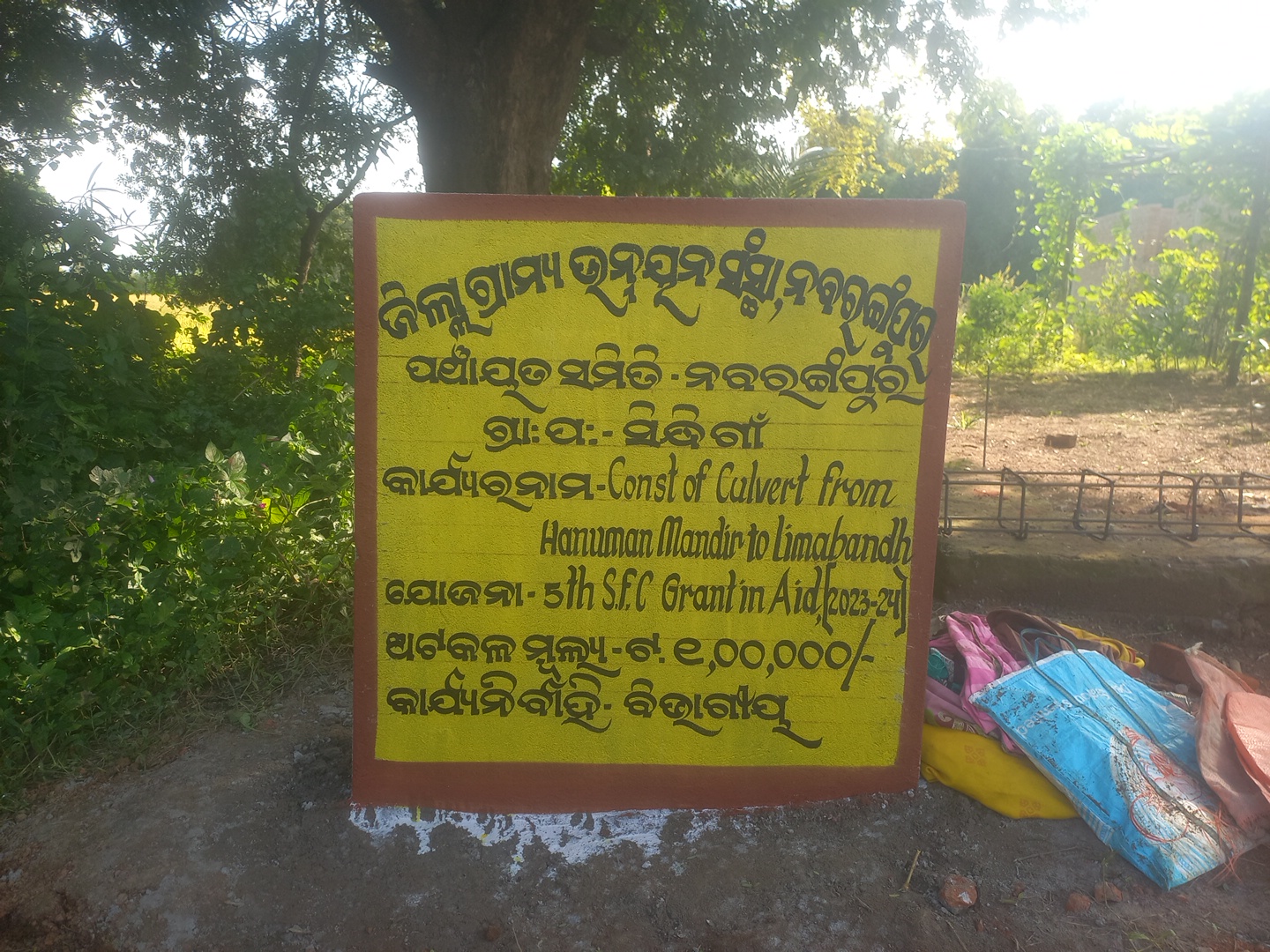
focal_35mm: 25
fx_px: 917
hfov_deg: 69.4
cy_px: 476
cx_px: 635
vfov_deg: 54.9
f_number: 1.8
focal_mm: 4.65
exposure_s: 1/142
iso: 51
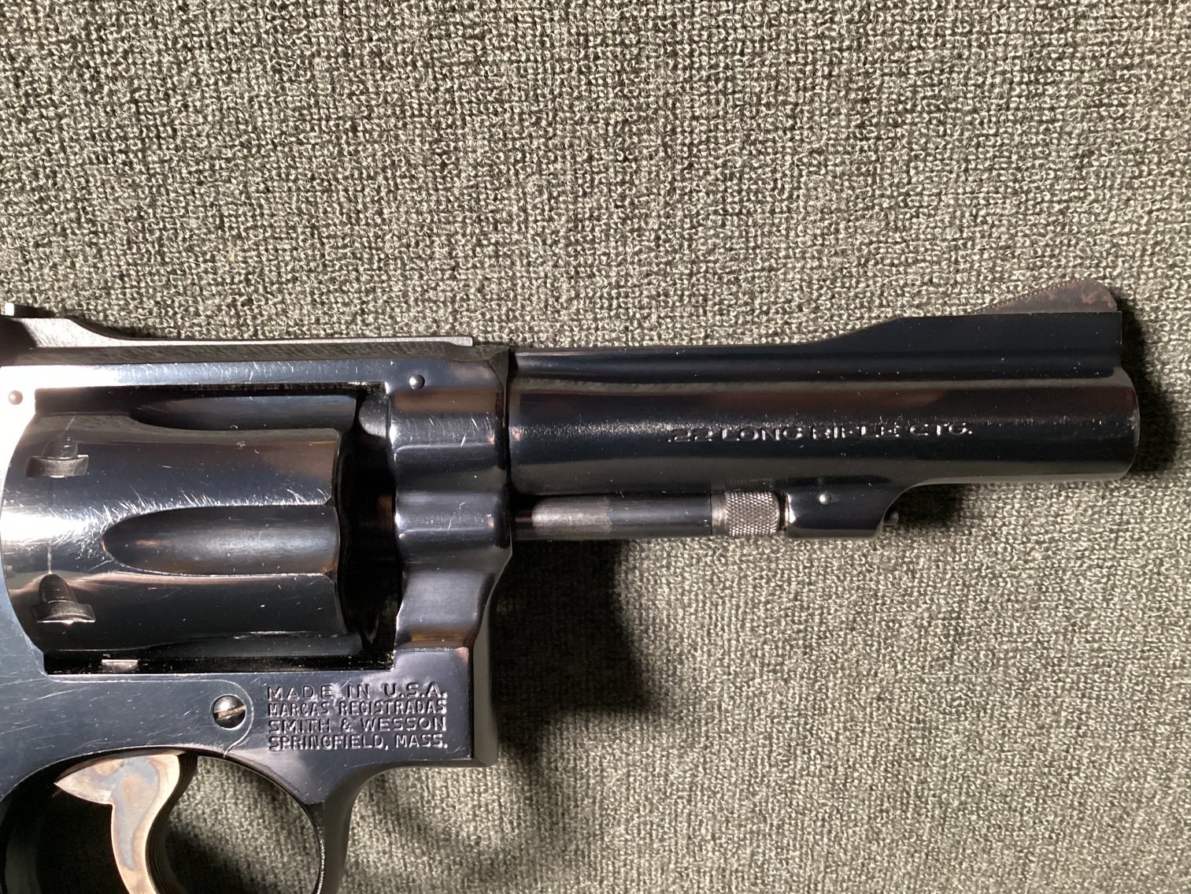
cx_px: 596
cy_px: 447
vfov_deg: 45.4
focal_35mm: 31
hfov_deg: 58.3
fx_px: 1067
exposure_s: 1/30
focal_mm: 3.3
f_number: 2.4
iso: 640
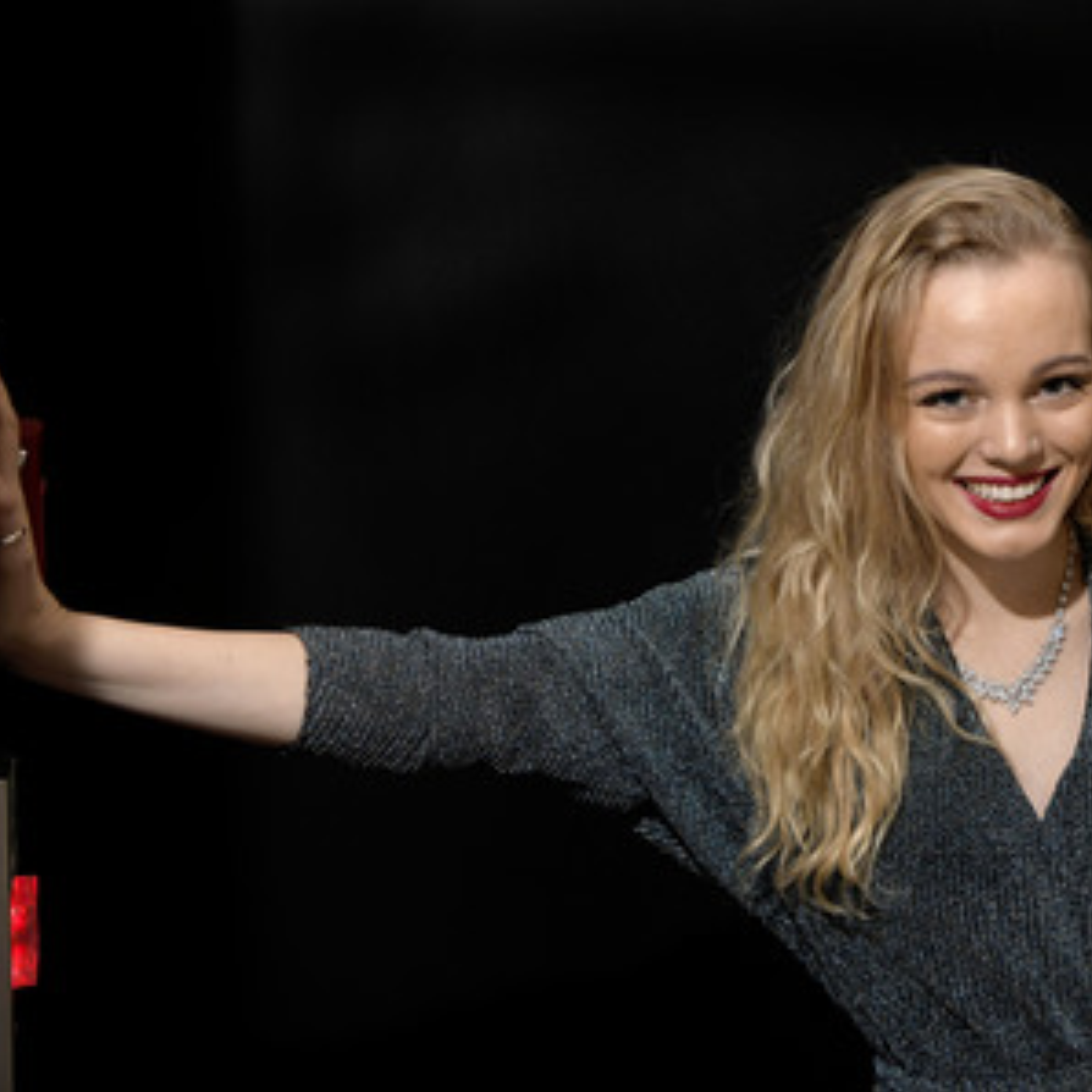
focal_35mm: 45
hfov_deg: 37.1
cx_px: 746
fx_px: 1606
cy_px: 546
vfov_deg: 37.6
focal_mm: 35
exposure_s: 1/320
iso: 800
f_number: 3.5
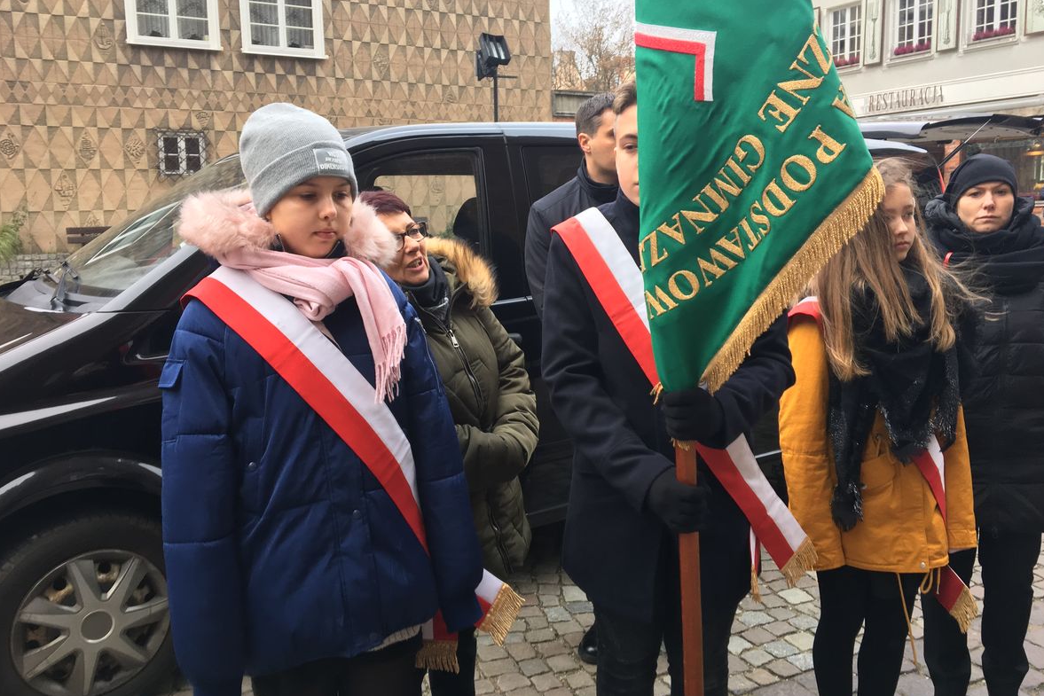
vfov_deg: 42.3
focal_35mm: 31
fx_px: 899
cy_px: 329
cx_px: 528
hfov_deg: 60.3
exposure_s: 1/100
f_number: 2.2
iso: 40
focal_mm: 4.15
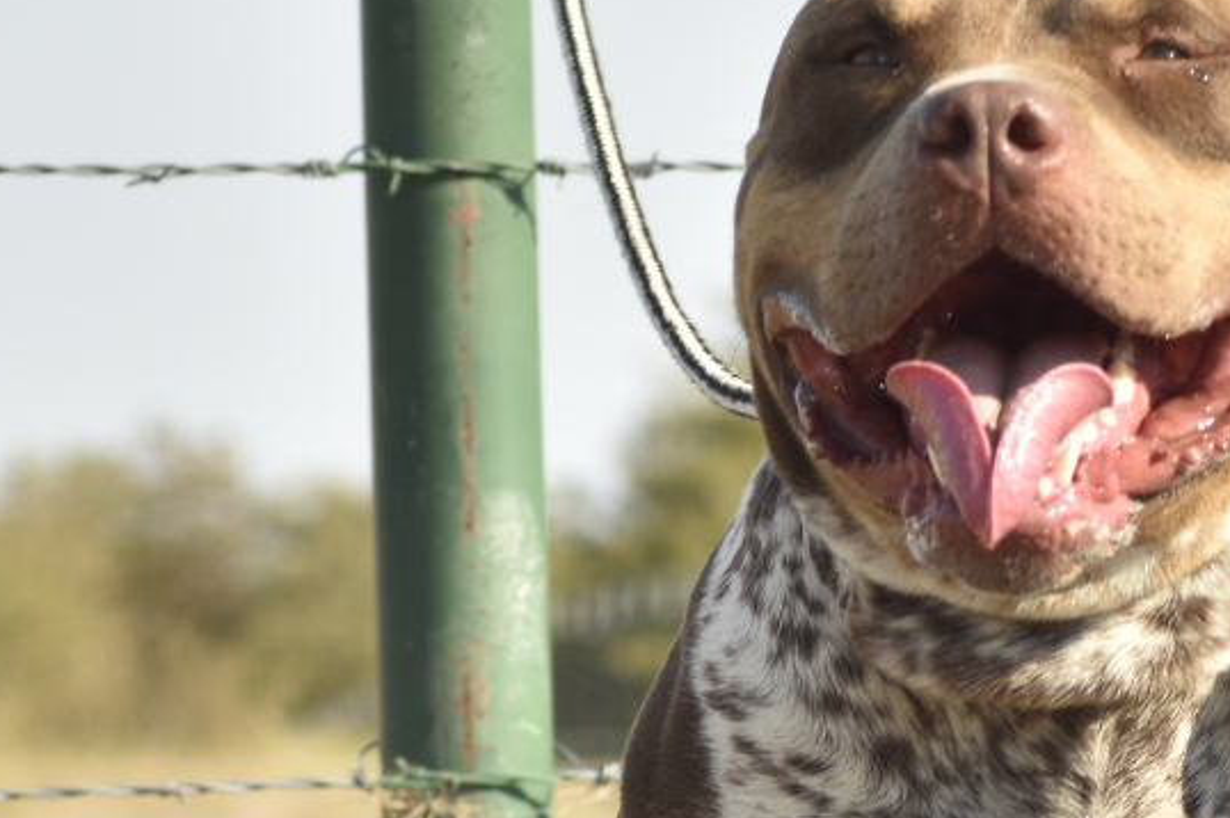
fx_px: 16202
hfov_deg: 4.3
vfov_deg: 2.9
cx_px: 1129
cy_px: 779
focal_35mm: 475
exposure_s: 1/160
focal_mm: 105
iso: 100
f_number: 8
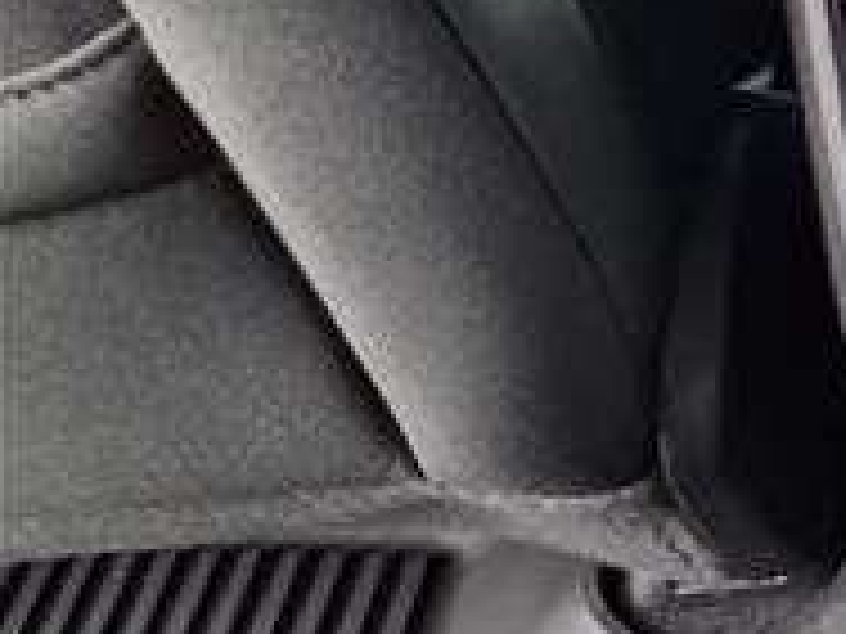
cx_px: 1436
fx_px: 2248
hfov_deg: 17.9
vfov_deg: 15.9
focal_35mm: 92
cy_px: 117
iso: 125
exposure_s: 1/40
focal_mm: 3.58
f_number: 1.9
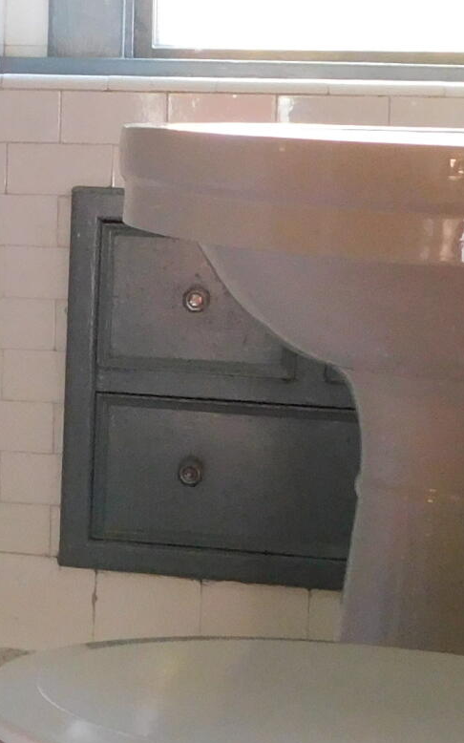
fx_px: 1903
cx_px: -298
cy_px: 195
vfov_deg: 21.9
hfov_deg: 12.9
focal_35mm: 94
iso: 400
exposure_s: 1/30
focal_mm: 4
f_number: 3
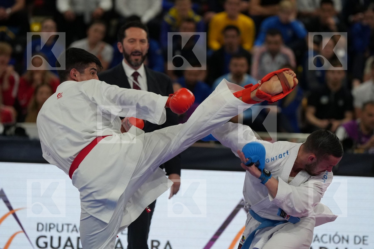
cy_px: 124
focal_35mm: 300
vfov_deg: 4.6
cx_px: 187
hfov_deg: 6.9
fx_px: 3116
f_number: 3.2
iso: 2000
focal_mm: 200
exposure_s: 1/1000
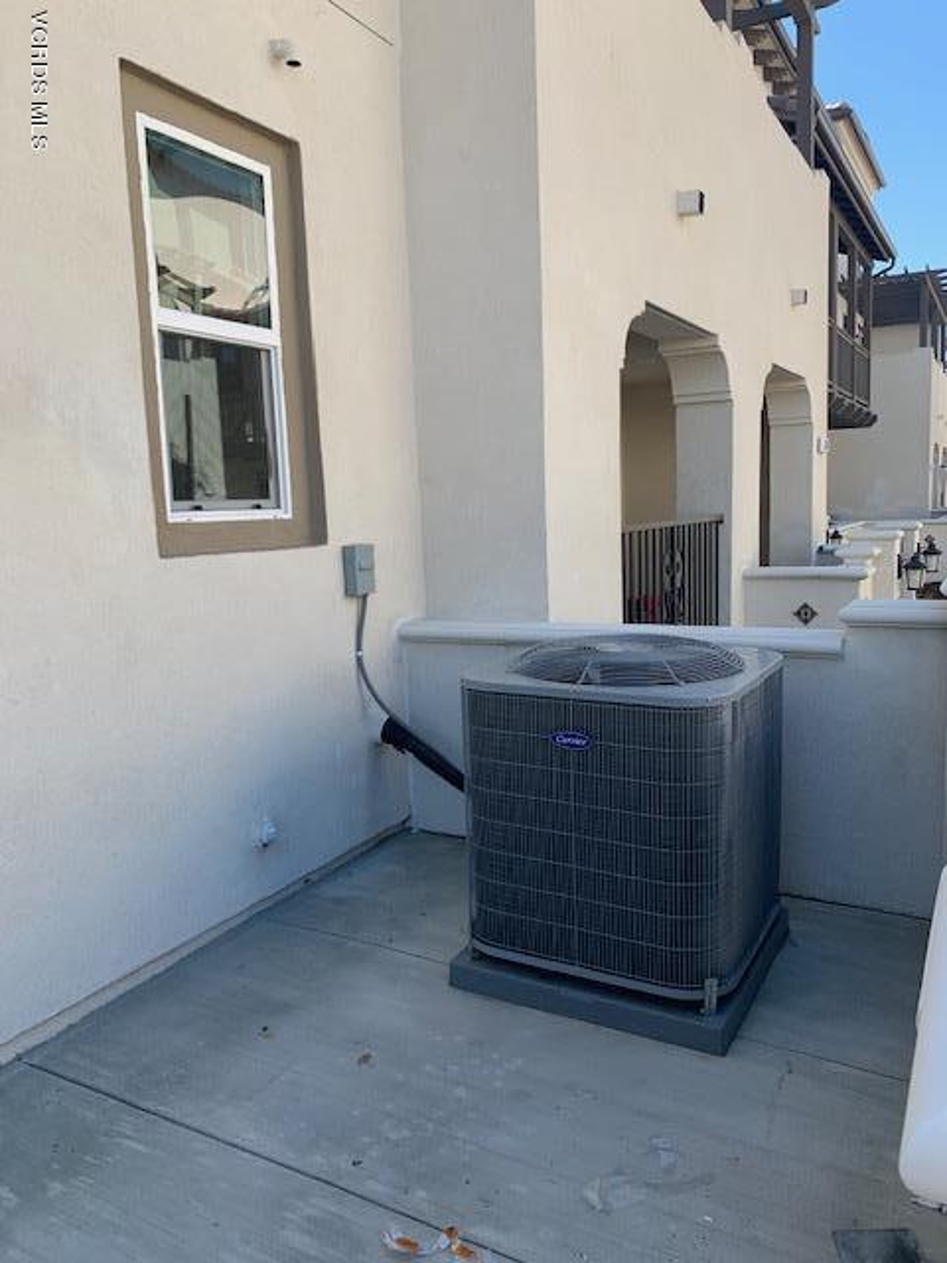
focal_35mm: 26
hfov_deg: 53.1
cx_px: 474
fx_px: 948
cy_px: 632
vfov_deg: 67.3
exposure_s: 1/783
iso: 25
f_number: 1.8
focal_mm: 4.25
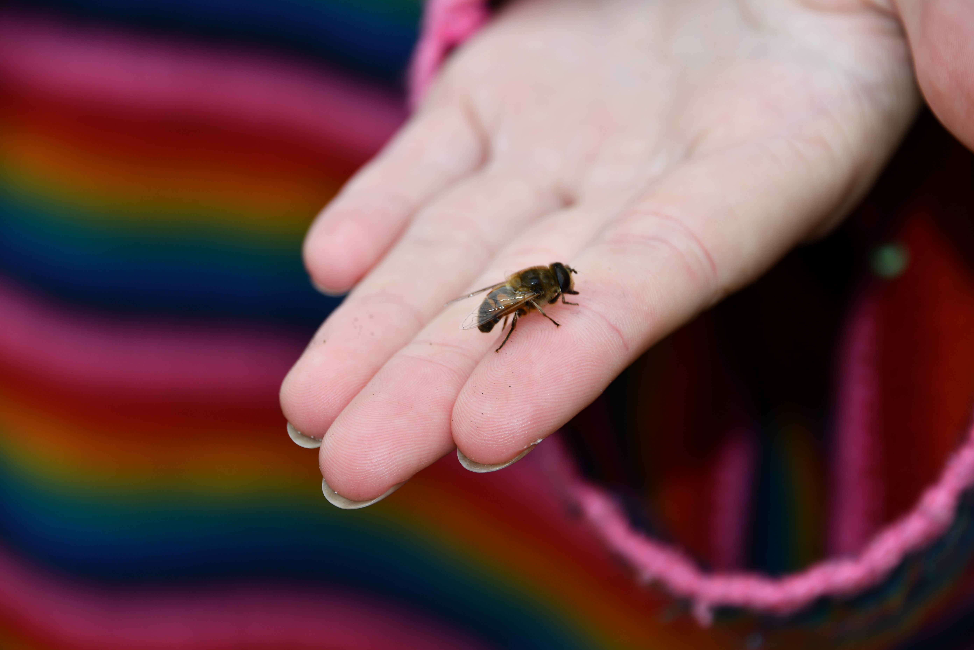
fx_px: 4951
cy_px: 325
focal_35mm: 183
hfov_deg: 11.2
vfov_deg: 7.5
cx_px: 487
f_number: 5.6
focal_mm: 122
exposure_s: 1/125
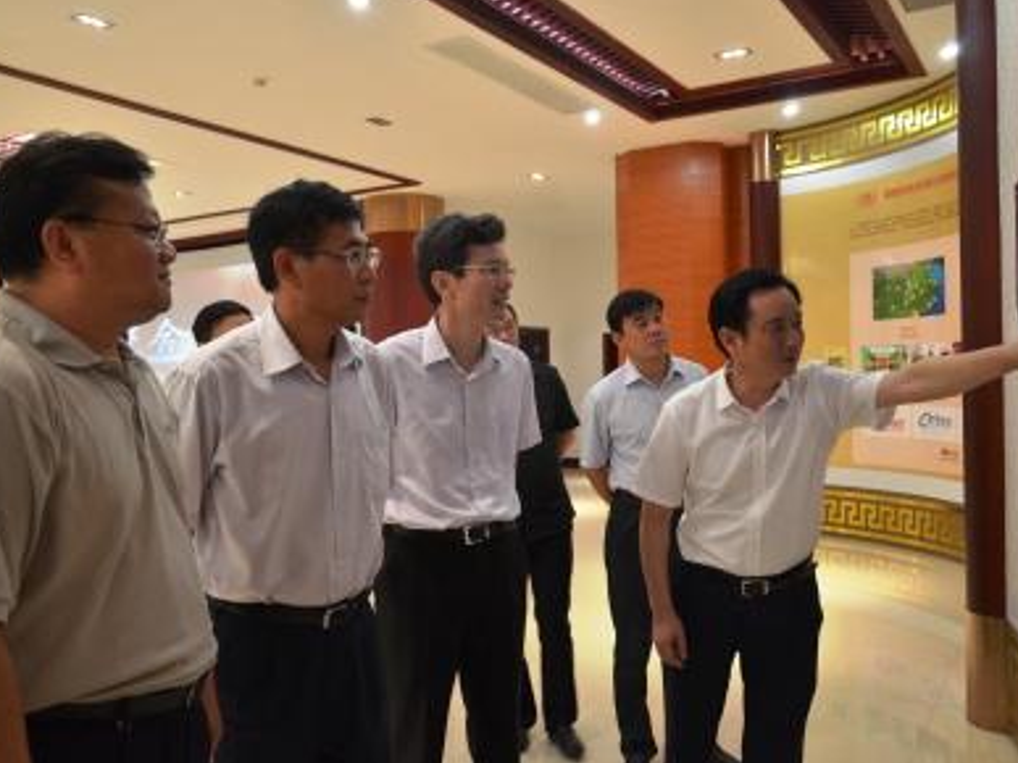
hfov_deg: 59.9
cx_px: 471
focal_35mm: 30
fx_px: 882
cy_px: 375
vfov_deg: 46.8
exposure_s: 1/30
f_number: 3.5
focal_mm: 18
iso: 900
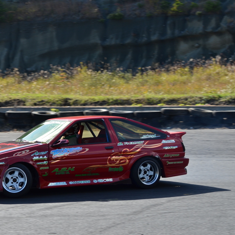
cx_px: 75
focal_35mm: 151
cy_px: 127
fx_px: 1160
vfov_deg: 11.6
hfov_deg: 11.6
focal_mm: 70
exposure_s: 1/500
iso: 200
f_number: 7.1
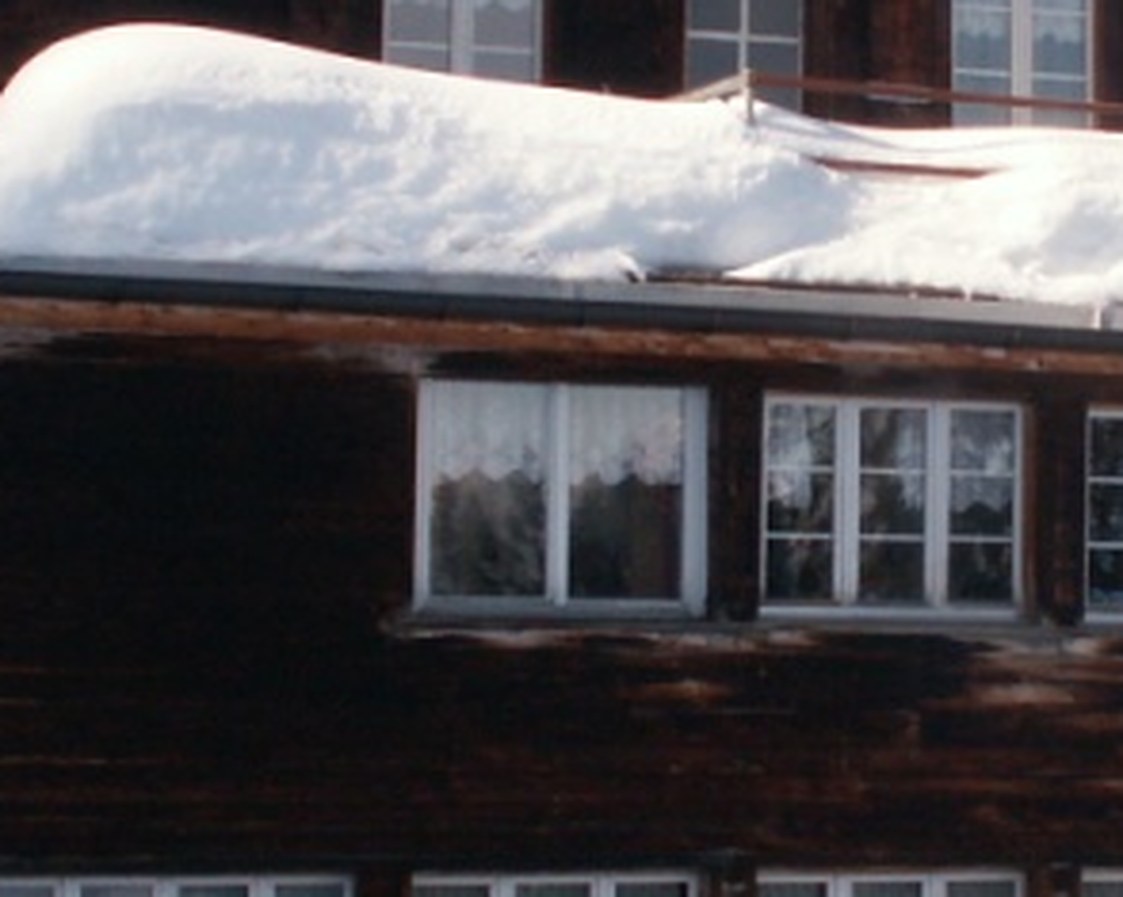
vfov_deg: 12.9
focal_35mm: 119
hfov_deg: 16.1
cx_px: 890
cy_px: 393
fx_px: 3954
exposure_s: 1/100
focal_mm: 5.86
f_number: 8
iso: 50
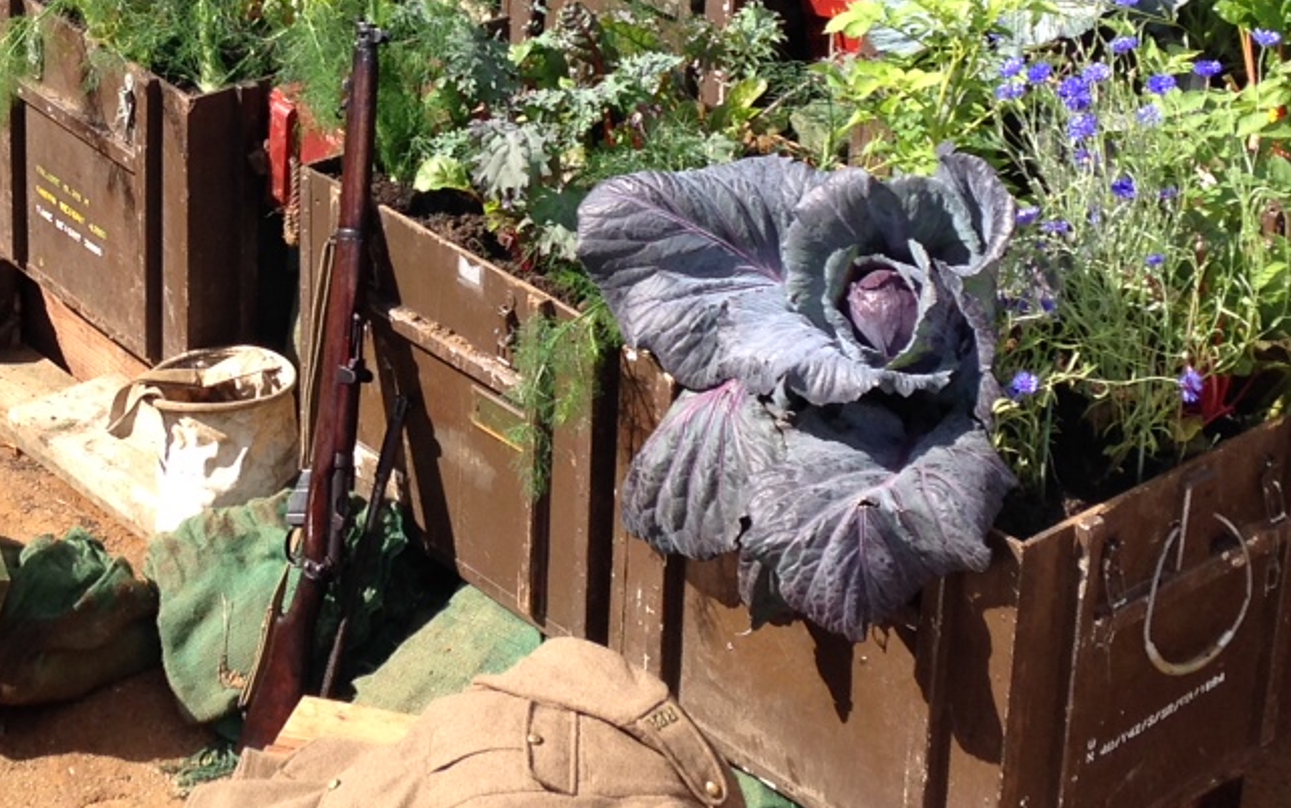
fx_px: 3132
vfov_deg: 14.5
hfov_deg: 23.2
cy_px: 20
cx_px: 453
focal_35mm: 89
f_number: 2.4
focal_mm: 4.12
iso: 50
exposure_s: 1/723
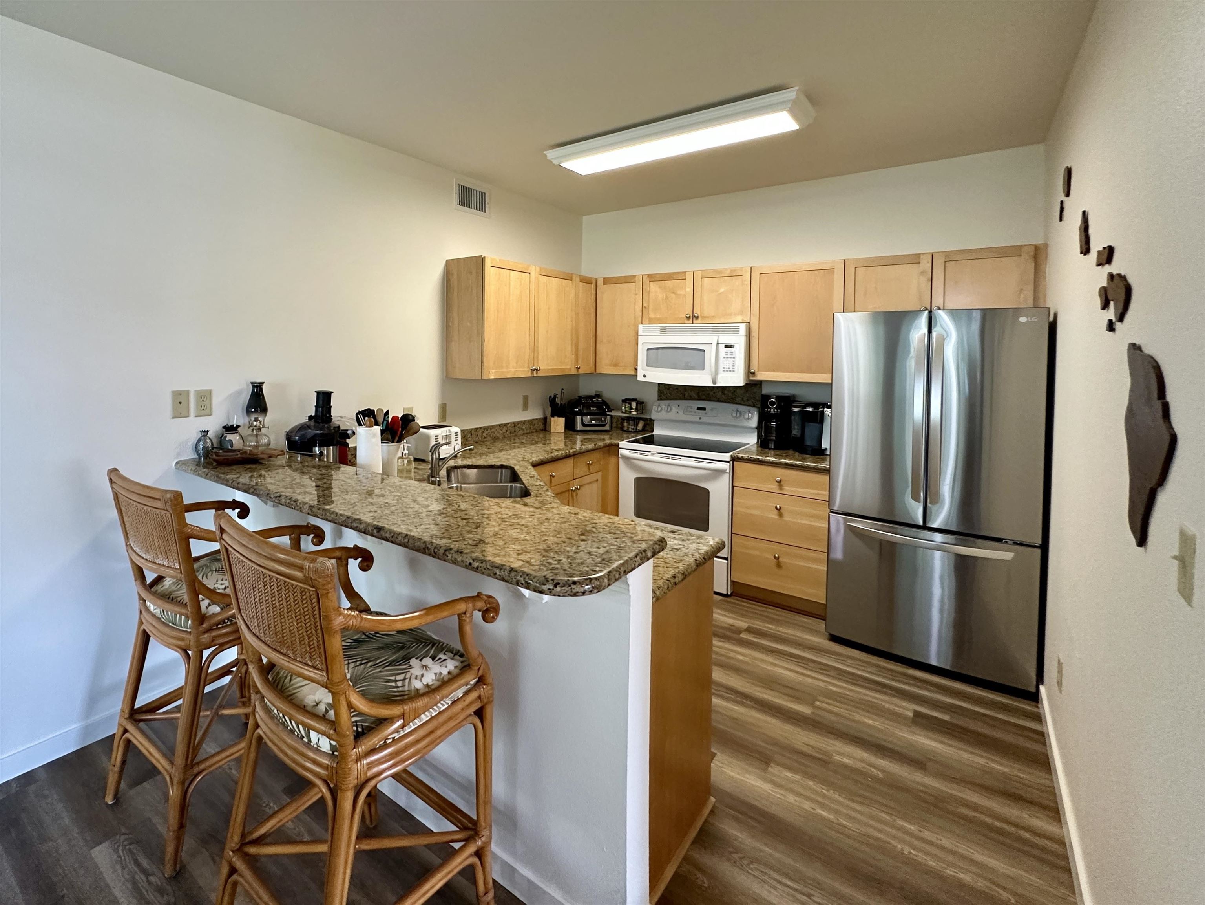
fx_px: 487
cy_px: 452
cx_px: 602
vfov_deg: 85.7
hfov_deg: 102.0
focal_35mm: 14
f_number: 2.2
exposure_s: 1/60
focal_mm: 2.22
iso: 250
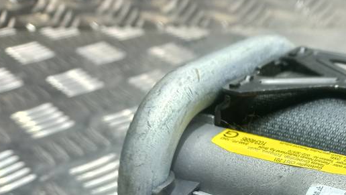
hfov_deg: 37.6
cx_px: 258
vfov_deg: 20.7
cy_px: 240
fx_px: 496
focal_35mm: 54
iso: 64
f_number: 1.8
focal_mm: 4.6
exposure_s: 1/50
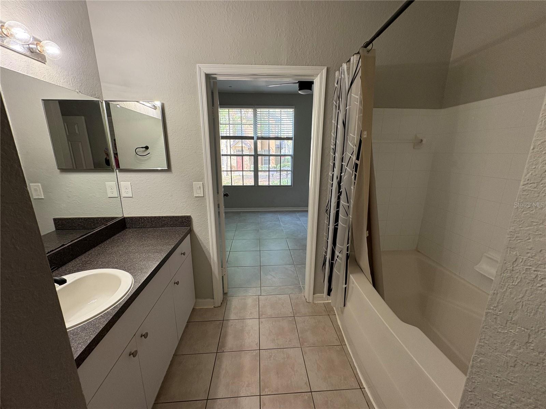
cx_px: 273
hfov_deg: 102.1
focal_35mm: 14
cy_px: 204
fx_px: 221
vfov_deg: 85.7
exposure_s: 1/120
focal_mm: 2.22
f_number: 2.2
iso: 200
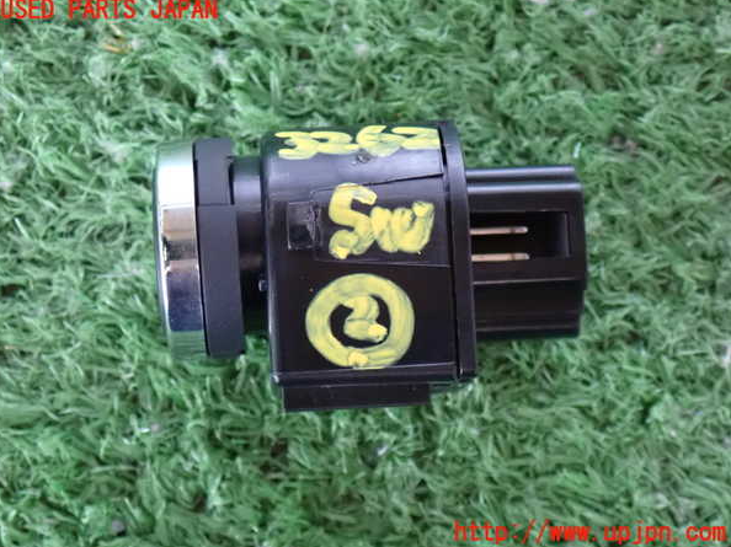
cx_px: 363
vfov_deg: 15.6
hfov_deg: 20.7
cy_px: 272
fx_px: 2005
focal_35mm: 95
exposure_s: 1/25
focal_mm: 16.79
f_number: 4.7
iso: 1600
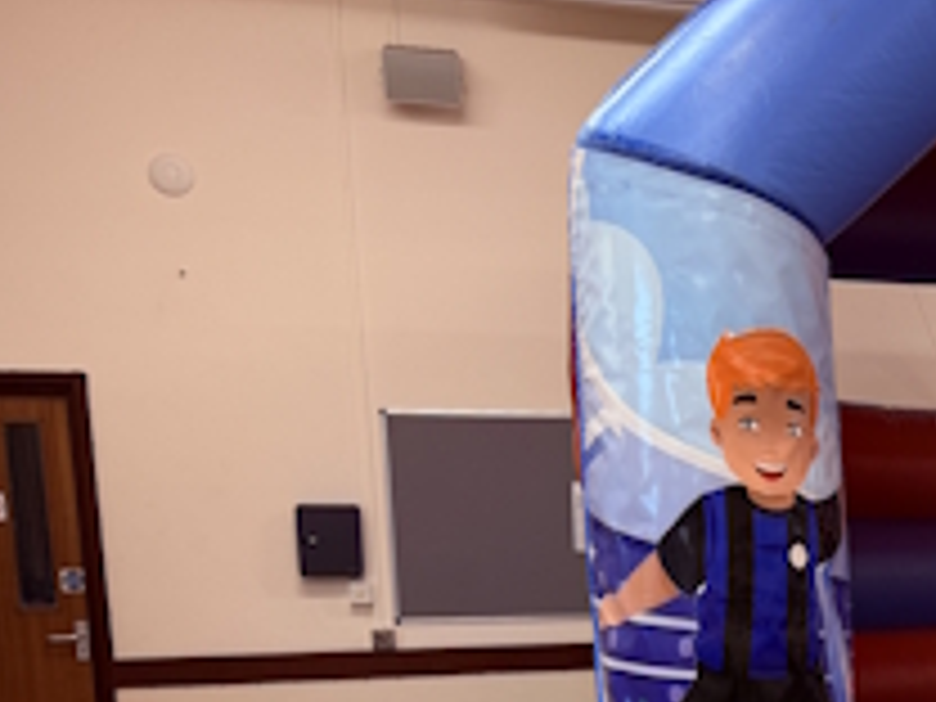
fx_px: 1676
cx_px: 1197
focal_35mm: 62
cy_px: 729
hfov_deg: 26.7
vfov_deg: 22.6
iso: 125
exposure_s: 1/100
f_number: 1.78
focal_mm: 6.76
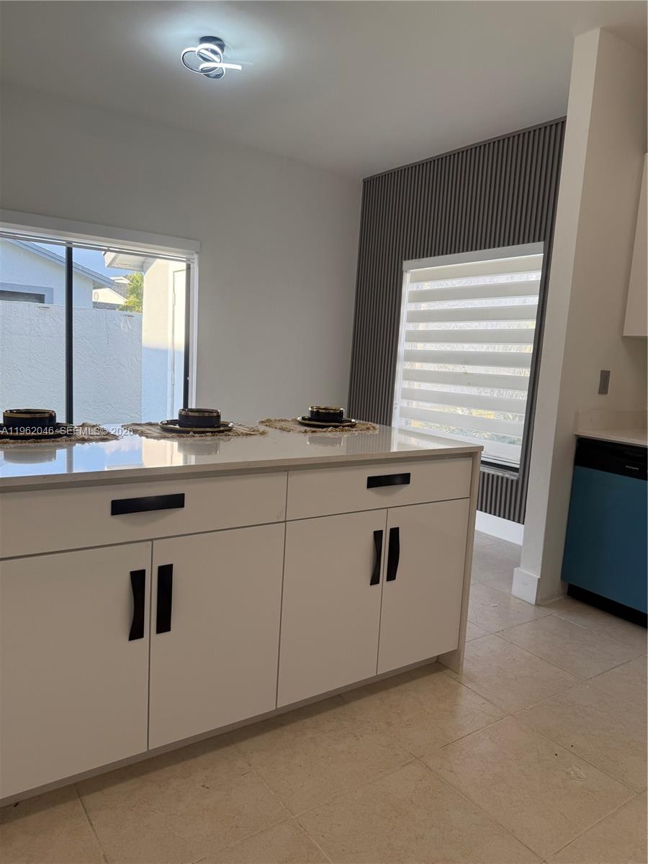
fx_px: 599
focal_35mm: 24
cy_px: 432
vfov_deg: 71.6
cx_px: 324
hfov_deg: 56.8
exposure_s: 1/332
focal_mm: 6.76
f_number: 1.78
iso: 100
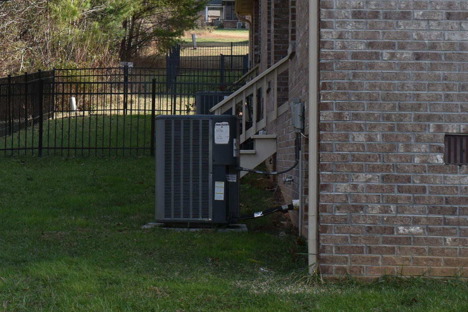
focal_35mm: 97
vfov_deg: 14.0
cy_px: 71
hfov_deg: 20.7
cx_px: 71
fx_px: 1261
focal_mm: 24
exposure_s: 1/200
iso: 100
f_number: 5.6
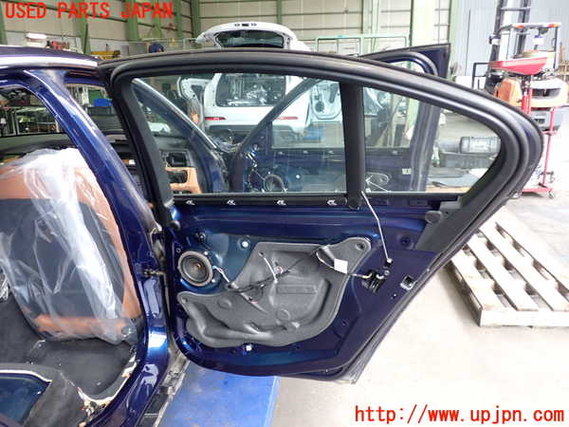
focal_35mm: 30
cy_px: 214
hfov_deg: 60.0
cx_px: 284
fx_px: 493
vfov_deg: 46.8
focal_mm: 5.4
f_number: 2.3
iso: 200
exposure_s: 1/30
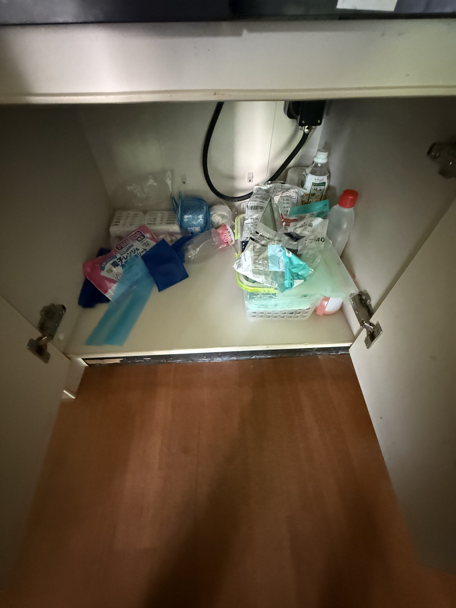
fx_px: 246
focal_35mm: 14
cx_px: 228
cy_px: 304
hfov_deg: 85.7
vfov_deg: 102.1
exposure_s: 1/37
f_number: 2.2
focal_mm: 2.22
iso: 1600
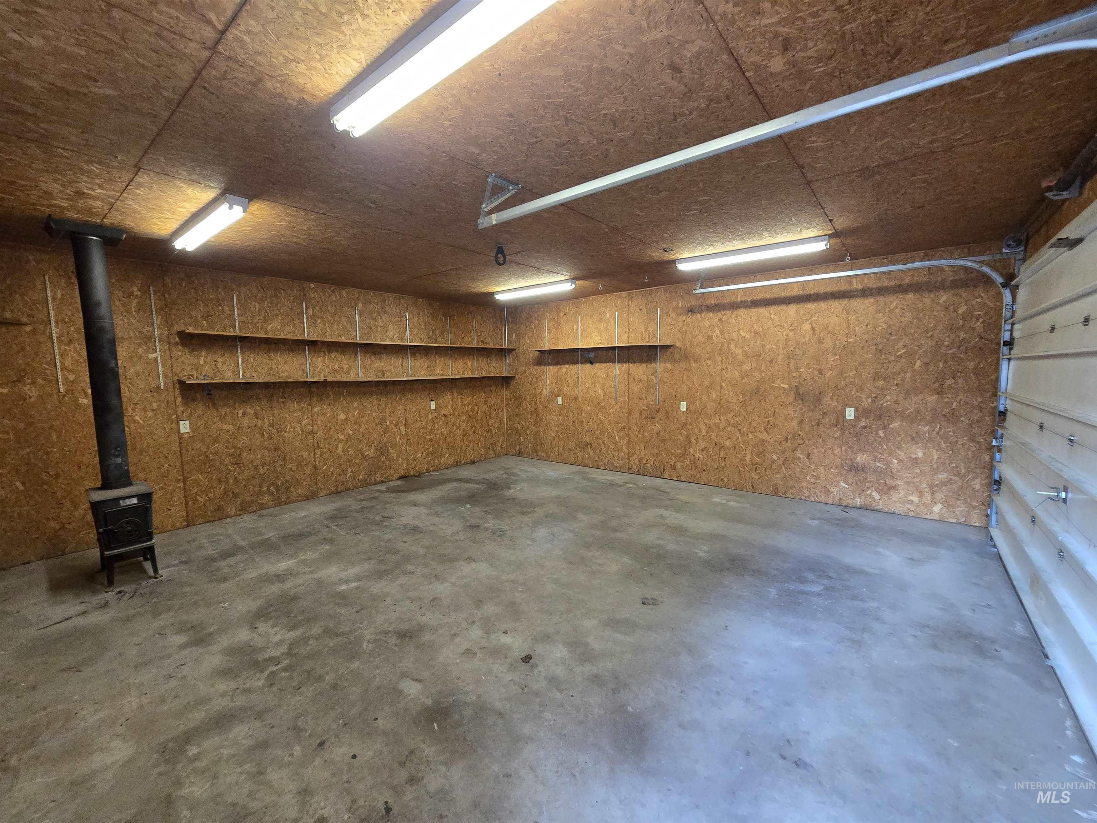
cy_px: 412
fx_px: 412
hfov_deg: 106.2
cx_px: 548
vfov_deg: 89.9
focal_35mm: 13
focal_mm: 2.2
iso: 640
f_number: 2.2
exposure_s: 1/60
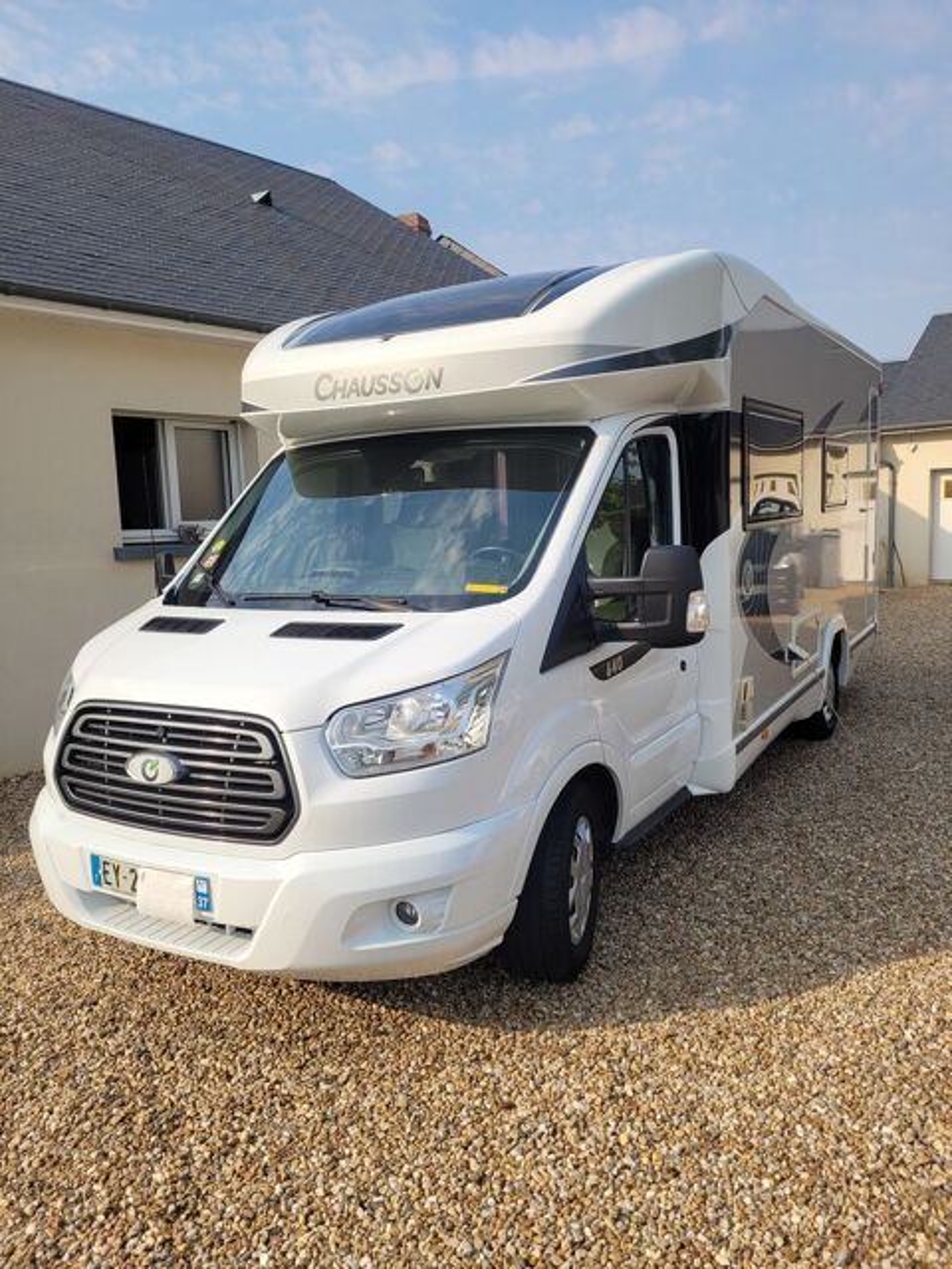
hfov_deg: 53.1
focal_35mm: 26
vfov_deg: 67.3
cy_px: 634
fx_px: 953
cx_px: 476
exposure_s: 1/1819
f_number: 1.8
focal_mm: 5.4
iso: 40
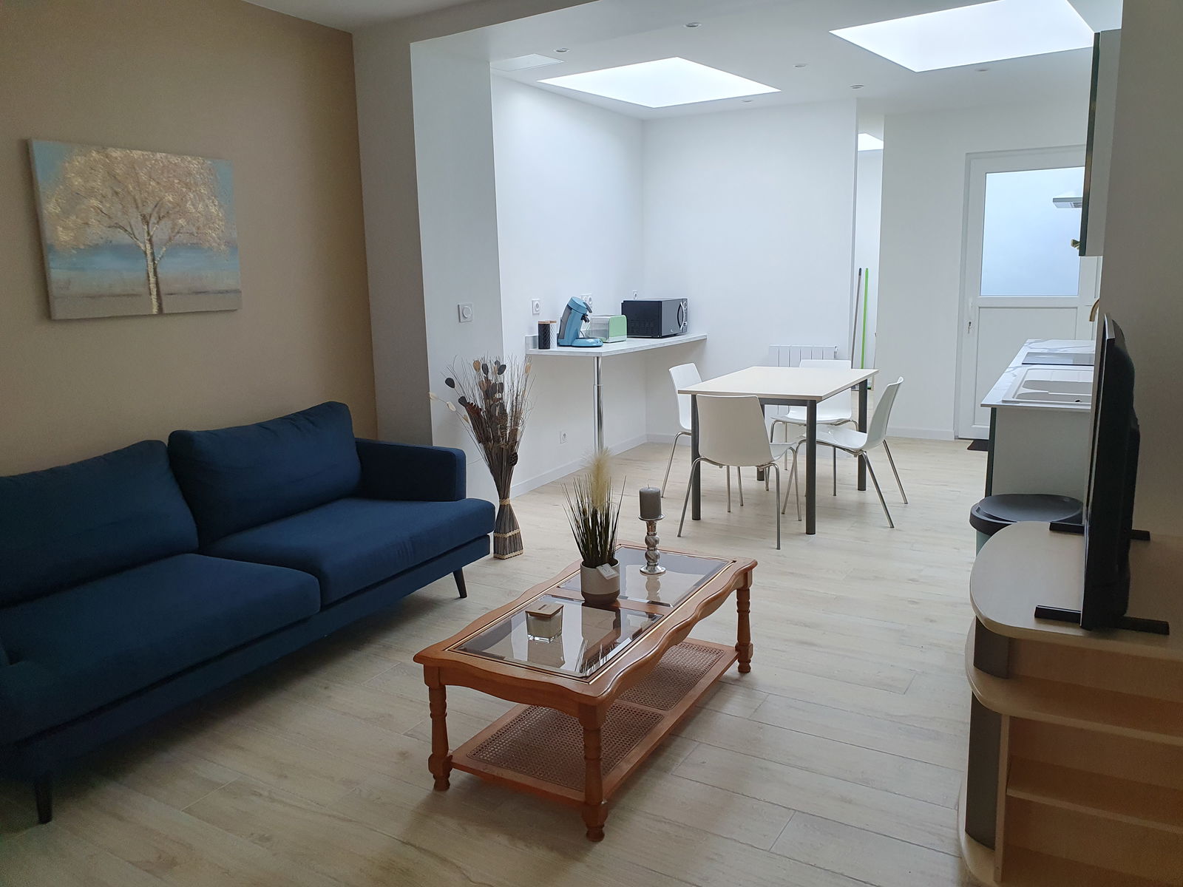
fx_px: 889
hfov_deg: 67.3
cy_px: 444
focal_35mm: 26
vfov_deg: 53.1
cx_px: 592
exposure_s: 1/100
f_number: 2.4
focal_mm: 4.32
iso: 160
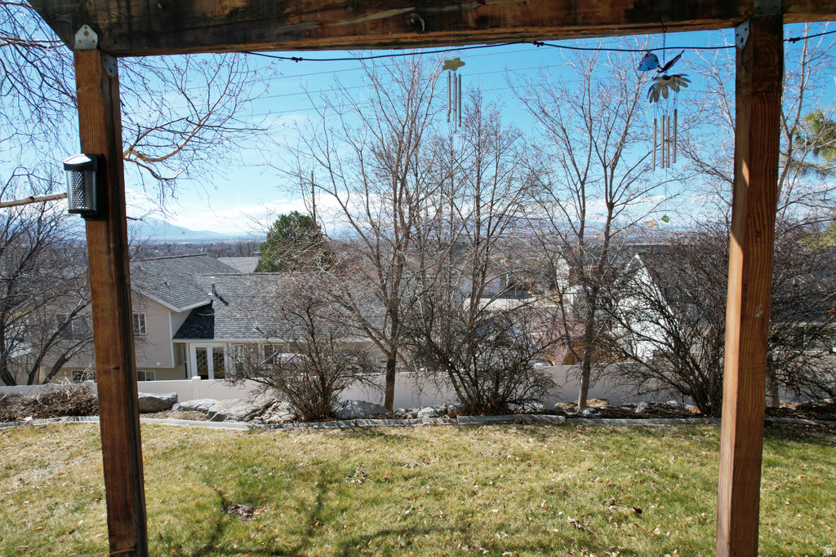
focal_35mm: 22
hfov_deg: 78.6
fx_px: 511
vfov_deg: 57.2
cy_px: 278
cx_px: 418
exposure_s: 1/2000
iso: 160
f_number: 2.8
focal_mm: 8.38
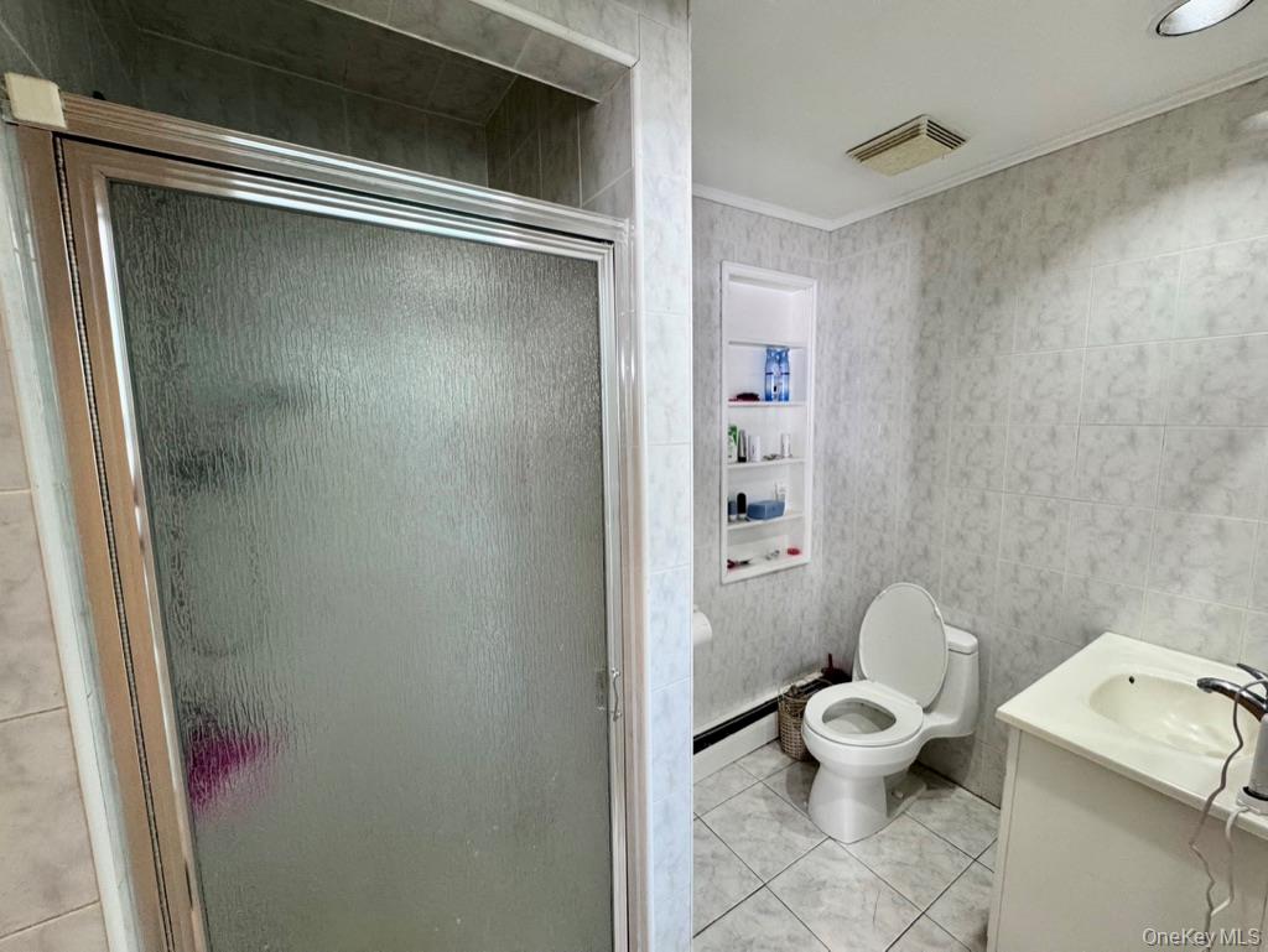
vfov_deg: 85.7
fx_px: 513
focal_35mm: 14
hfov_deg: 102.0
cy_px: 476
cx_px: 634
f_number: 2.2
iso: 200
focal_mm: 2.22
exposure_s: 1/60
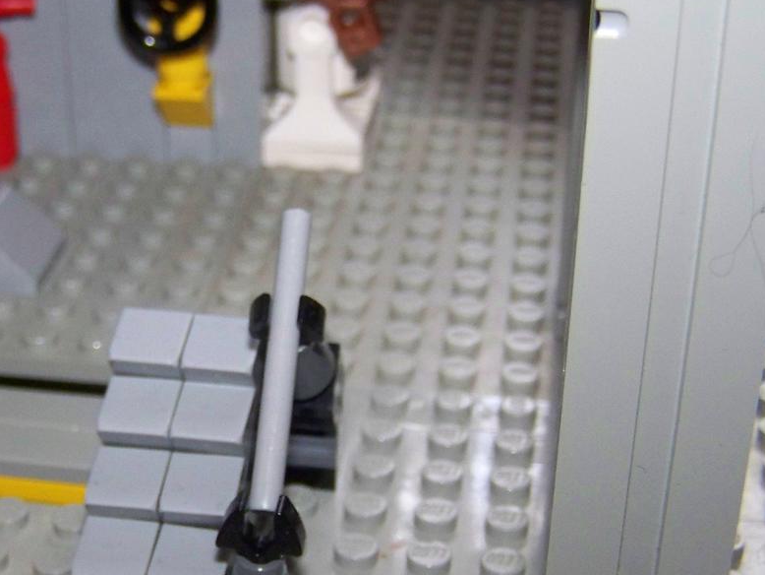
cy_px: 323
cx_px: 140
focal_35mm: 75
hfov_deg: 25.5
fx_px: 1658
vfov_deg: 19.6
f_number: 2.8
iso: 200
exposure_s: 1/30
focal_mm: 6.3
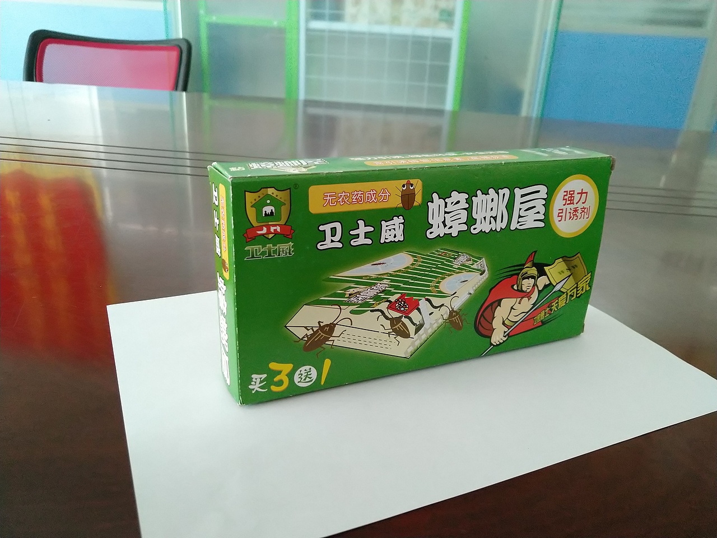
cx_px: 358
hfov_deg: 65.3
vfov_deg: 51.4
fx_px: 559
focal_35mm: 27
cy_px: 269
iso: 667
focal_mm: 3.95
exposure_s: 1/33
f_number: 1.8
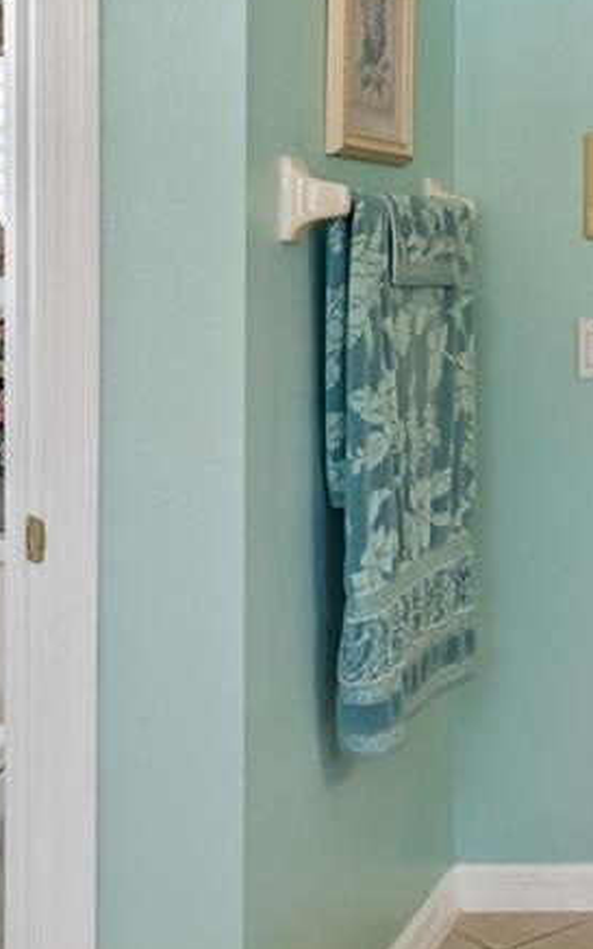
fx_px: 1449
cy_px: 293
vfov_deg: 35.8
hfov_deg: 19.4
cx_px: 951
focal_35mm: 56
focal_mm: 10
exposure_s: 1/20
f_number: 7.1
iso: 100
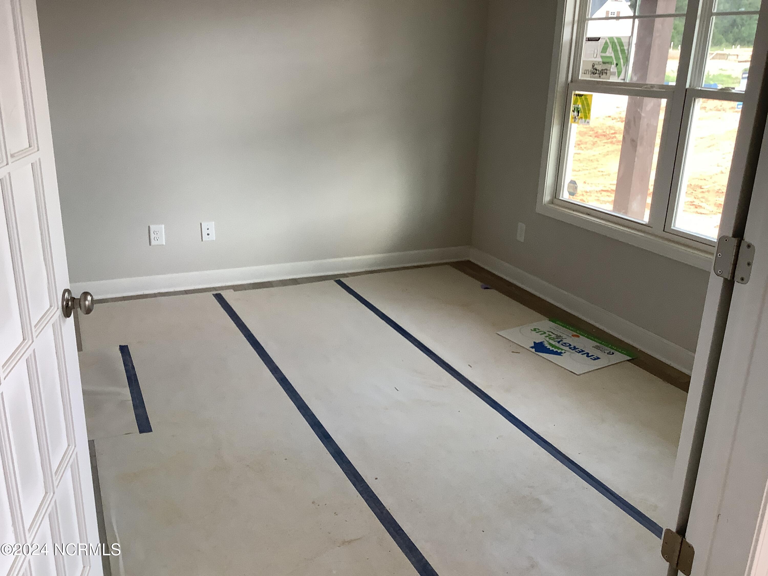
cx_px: 384
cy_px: 288
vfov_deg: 45.4
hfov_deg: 58.4
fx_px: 688
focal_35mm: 31
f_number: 2.4
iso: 80
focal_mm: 3.3
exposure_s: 1/60
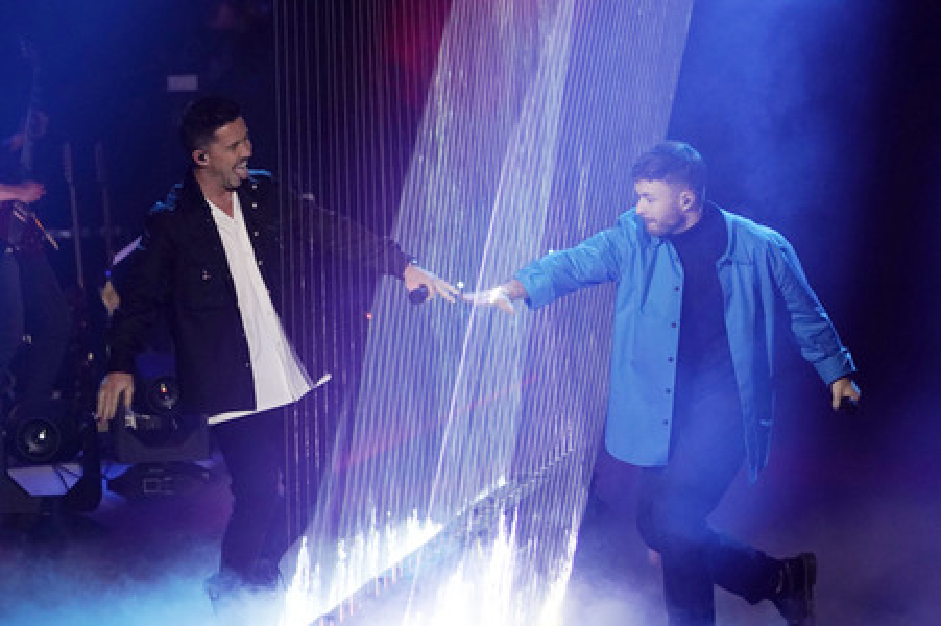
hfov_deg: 7.7
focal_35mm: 266
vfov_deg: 5.2
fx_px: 6948
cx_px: 470
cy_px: 313
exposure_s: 1/160
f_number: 5.6
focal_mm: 266
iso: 4000
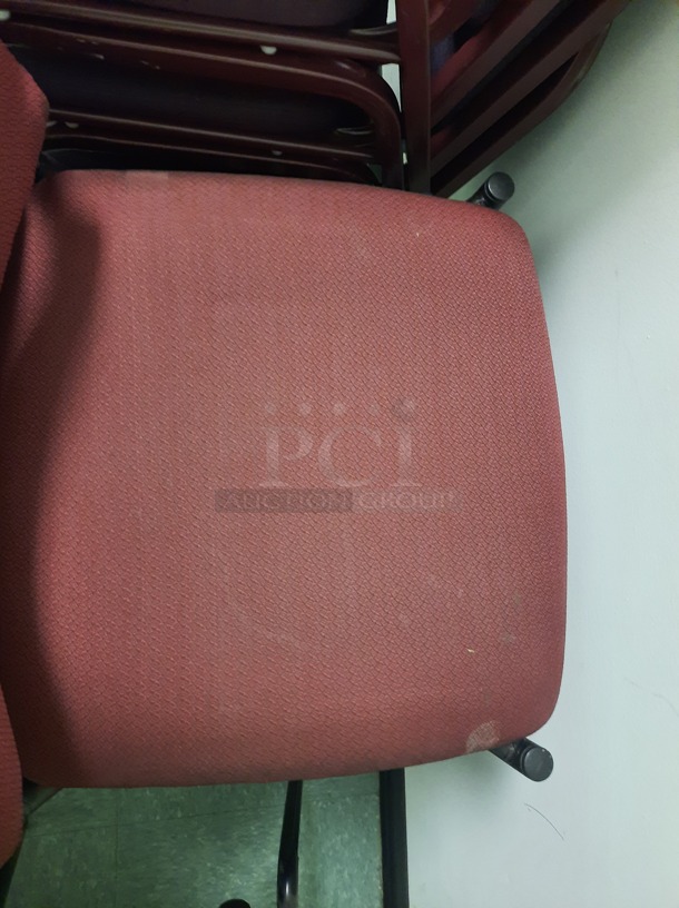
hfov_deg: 54.8
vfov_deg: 69.5
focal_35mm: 25
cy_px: 454
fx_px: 655
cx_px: 340
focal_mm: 4.6
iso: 640
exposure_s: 1/20
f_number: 2
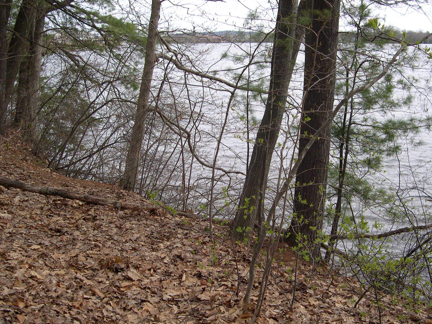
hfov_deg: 44.8
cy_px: 170
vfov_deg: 34.3
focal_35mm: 42
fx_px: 524
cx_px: 226
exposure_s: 1/474
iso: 100
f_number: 2.8
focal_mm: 8
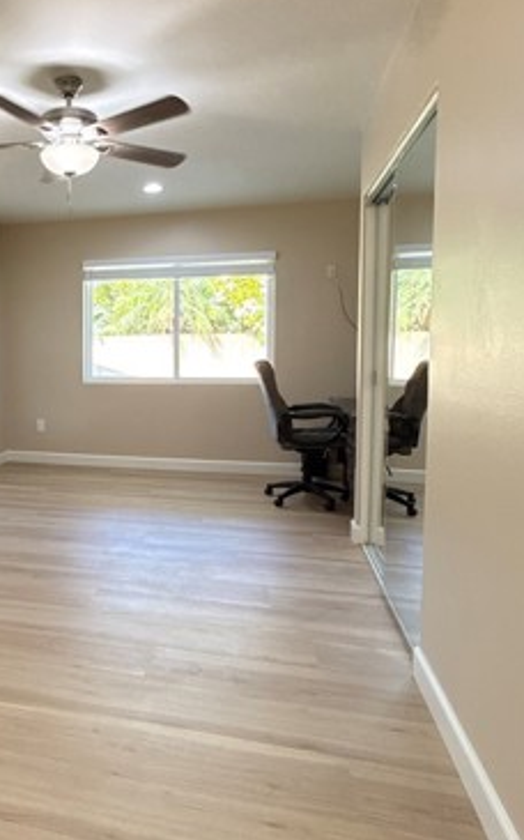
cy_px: 389
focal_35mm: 26
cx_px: 92
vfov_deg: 70.3
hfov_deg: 44.8
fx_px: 594
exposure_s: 1/120
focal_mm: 2.22
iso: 400
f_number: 2.2
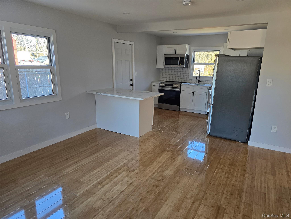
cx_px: 146
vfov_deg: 58.9
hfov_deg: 73.9
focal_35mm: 23
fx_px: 193
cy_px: 110
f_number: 1.7
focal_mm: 6.3
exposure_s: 1/180
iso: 125
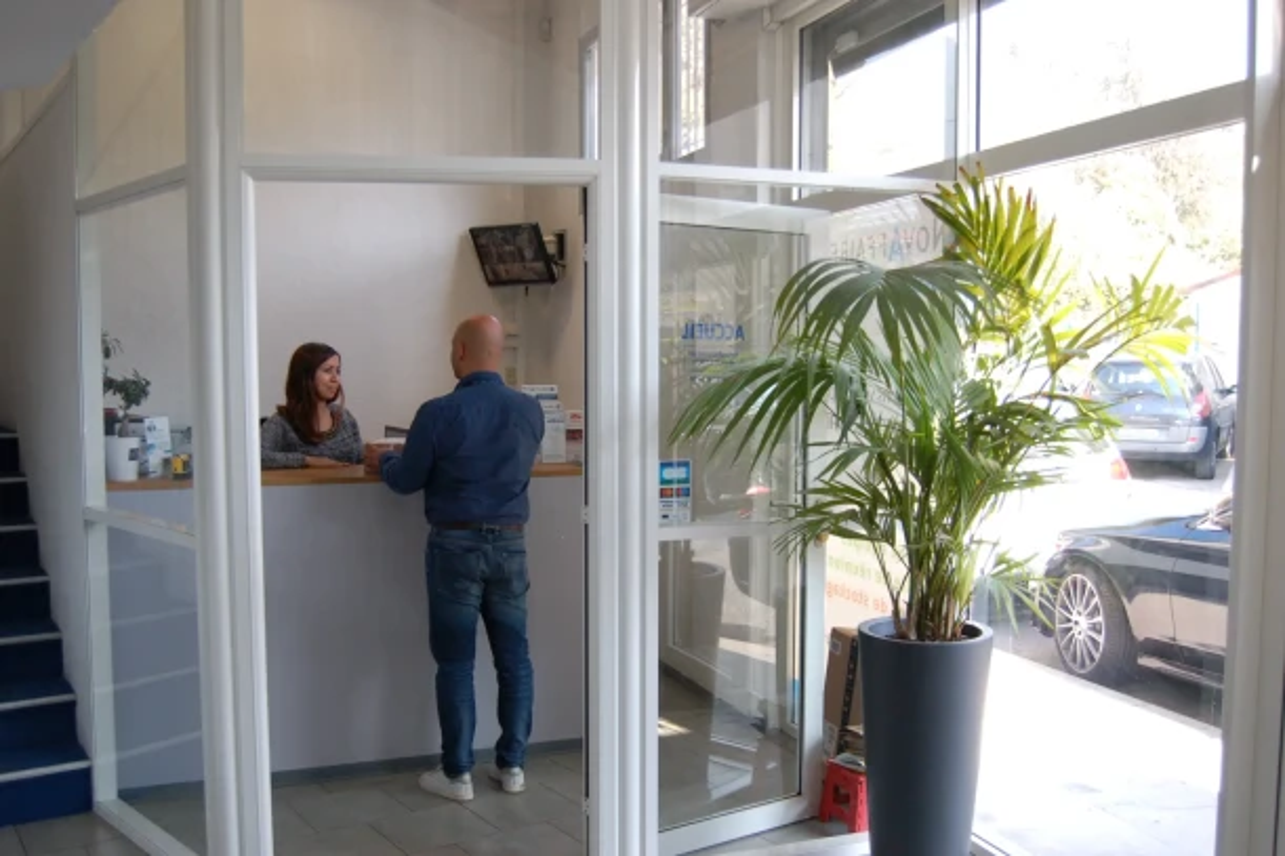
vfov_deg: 39.9
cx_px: 642
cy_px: 428
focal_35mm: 33
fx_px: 1178
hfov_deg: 57.2
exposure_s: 1/200
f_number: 3.8
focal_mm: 22
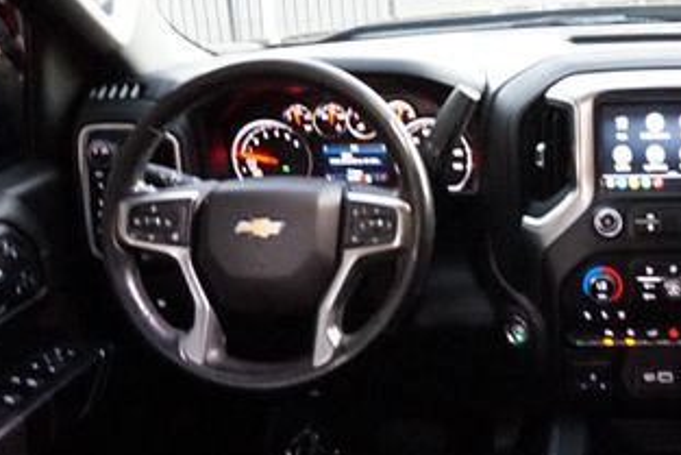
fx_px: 927
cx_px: 611
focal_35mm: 49
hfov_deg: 37.7
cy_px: 202
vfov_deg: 27.5
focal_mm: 16
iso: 3200
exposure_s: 1/30
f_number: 3.5
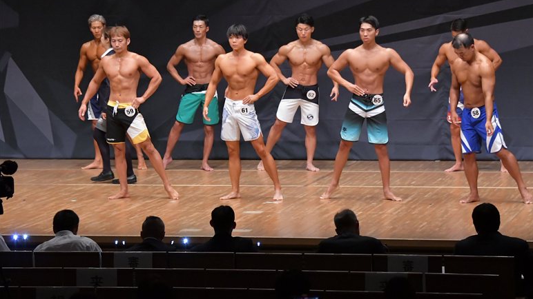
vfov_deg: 7.4
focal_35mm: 165
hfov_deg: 13.0
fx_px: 2332
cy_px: 150
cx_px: 267
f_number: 5.6
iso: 6400
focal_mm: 105
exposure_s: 1/400
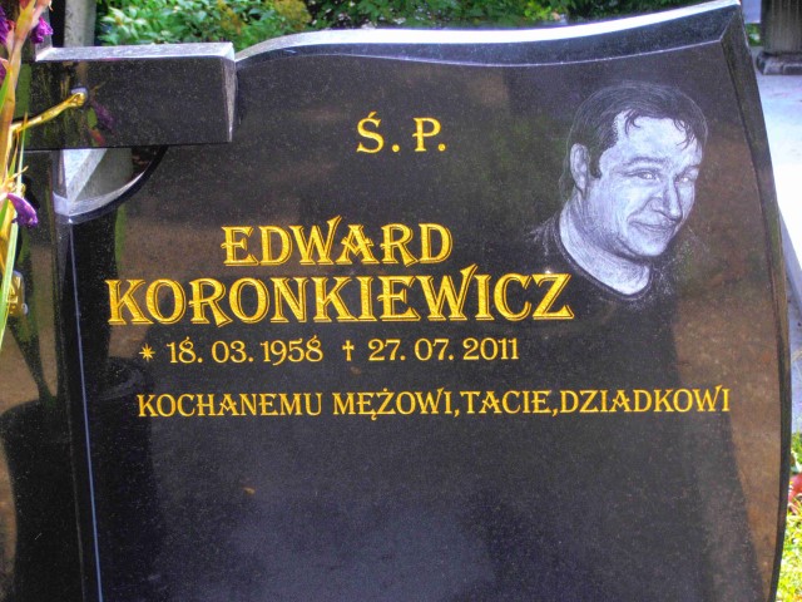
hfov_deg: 17.7
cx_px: 401
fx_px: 2572
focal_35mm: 111
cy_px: 301
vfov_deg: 13.3
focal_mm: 19.64
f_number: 5.5
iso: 125
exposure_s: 1/80
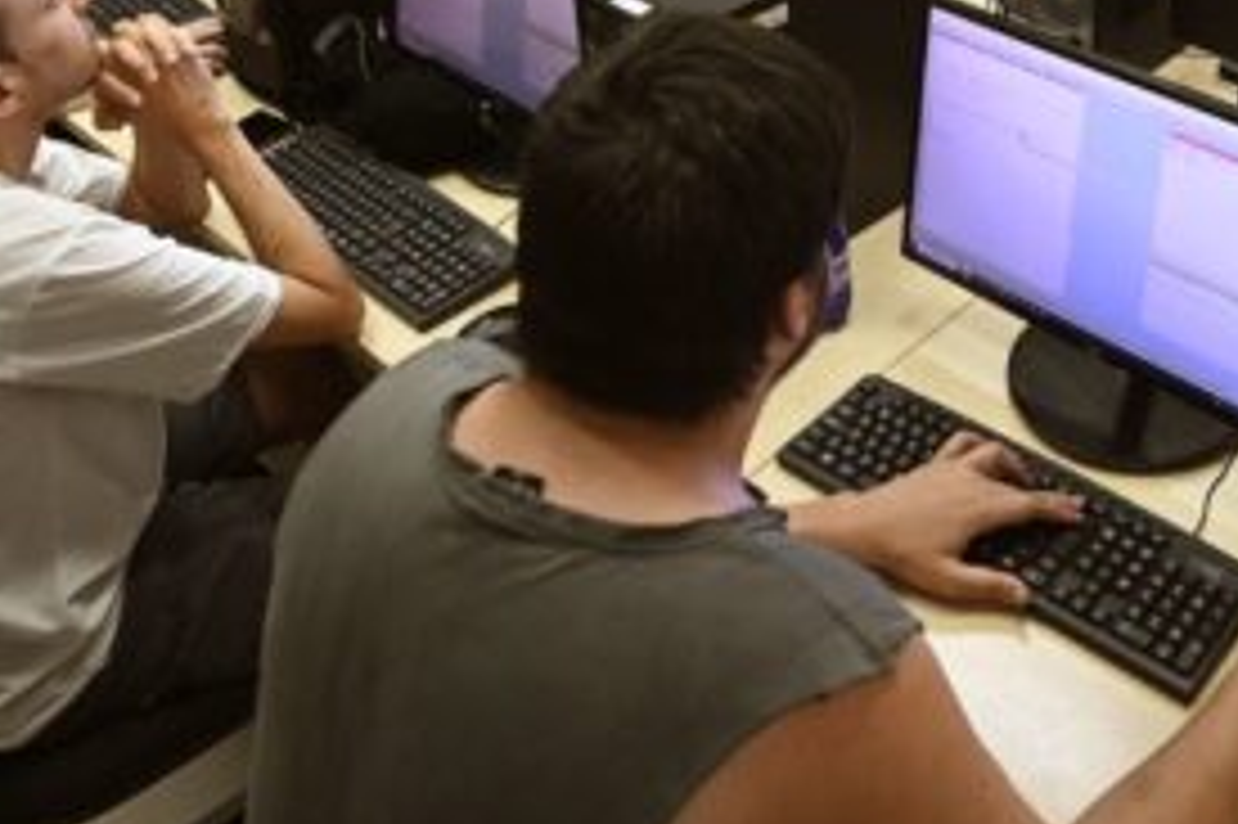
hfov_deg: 43.4
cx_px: 986
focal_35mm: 43
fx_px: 1478
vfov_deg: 27.3
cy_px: -173
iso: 2500
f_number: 4
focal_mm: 17
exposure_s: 1/200
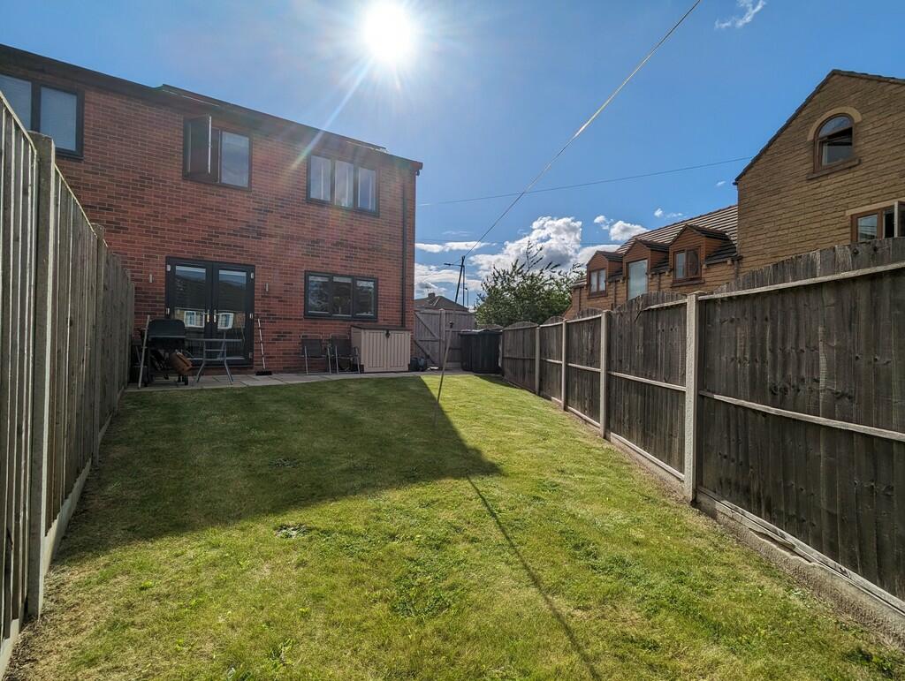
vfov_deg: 78.2
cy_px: 340
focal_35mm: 16
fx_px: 419
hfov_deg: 94.4
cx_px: 452
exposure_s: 1/5405
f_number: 2.2
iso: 51
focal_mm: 2.35
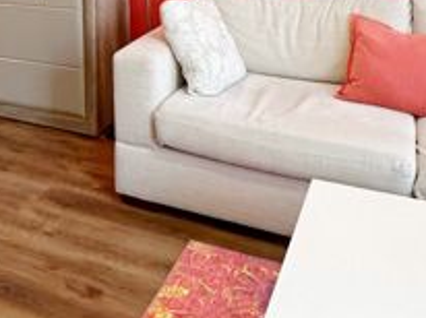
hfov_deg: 37.4
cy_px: -76
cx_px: 51
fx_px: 590
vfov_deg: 26.4
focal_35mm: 48
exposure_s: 1/50
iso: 250
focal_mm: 2.22
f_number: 2.2
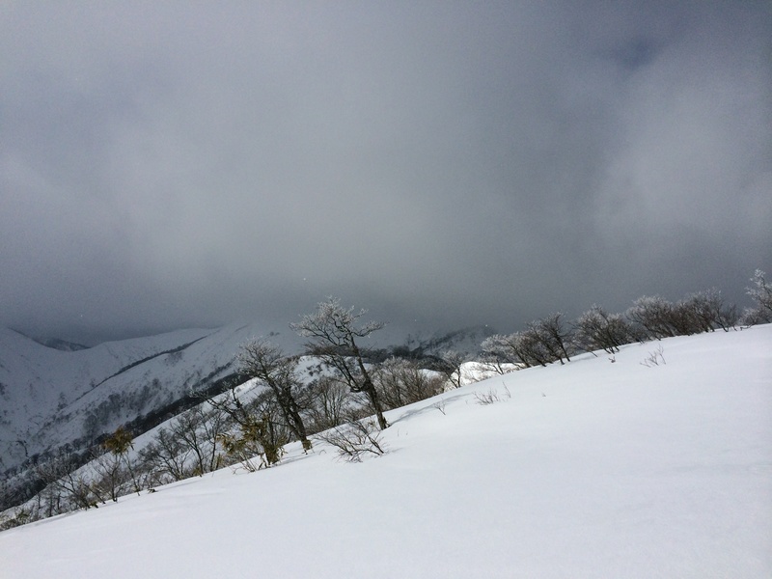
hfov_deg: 60.0
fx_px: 669
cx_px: 386
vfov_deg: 46.8
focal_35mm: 30
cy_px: 290
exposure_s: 1/20833
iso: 50
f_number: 2.2
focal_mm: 4.12
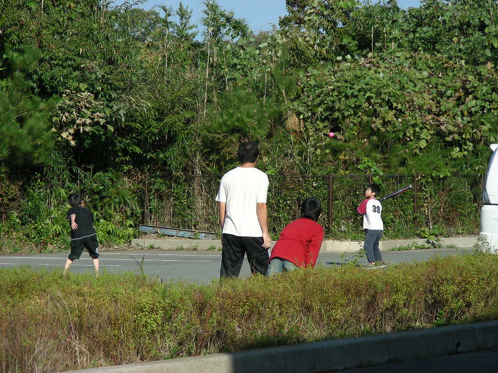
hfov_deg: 11.5
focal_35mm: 172
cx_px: 249
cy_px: 186
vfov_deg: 8.6
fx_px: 2474
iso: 50
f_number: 4
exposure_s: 1/356
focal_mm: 28.7
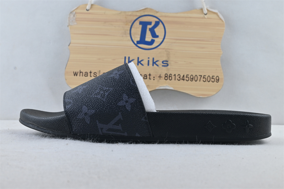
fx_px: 343
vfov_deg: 30.8
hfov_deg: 45.0
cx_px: 142
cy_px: 94
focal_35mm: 44
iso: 100
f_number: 10
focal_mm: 29
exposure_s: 1/15
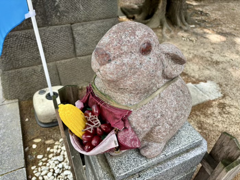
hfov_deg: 67.3
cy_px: 90
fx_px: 180
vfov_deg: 53.1
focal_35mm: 26
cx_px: 120
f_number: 1.6
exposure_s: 1/121
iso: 50
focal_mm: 5.96
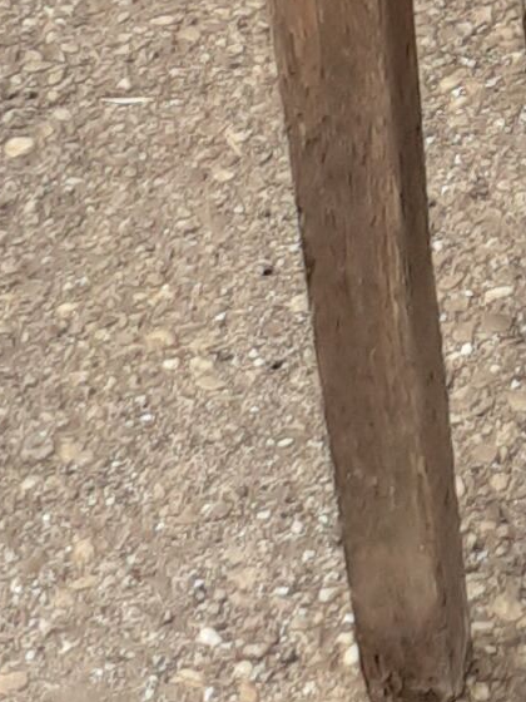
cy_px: -557
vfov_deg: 9.5
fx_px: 4032
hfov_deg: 7.0
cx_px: 1302
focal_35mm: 199
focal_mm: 3.6
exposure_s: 1/322
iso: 40
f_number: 1.9
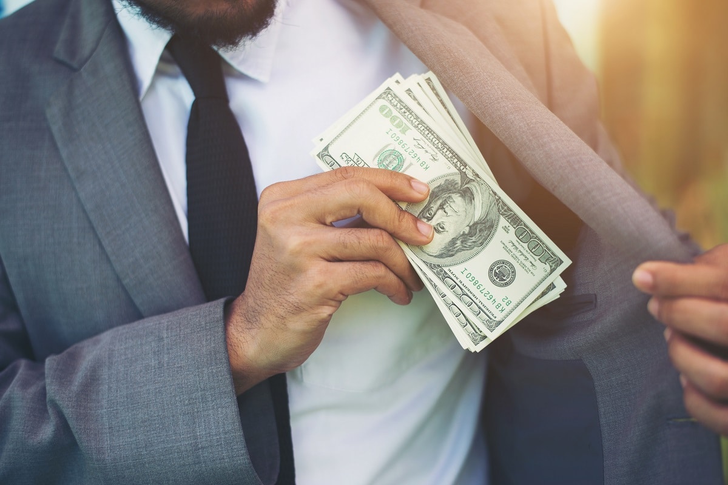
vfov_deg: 27.0
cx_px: 364
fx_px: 1011
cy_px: 242
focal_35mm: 50
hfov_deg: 39.6
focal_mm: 50
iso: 125
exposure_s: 1/1250
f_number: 2.2
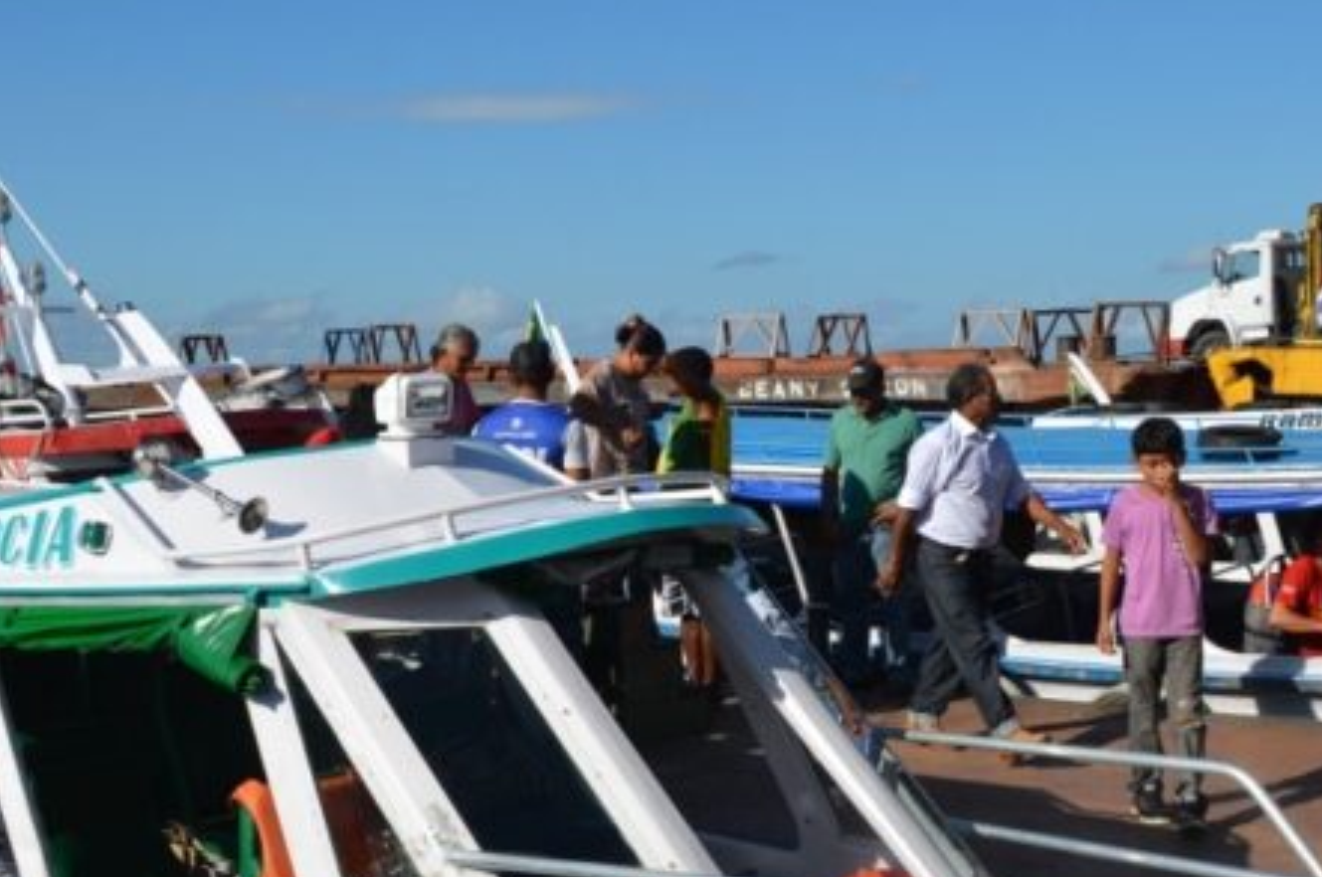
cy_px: 676
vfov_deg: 25.5
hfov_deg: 38.2
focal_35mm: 52
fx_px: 1907
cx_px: 662
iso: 100
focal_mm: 20
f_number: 8
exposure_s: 1/250
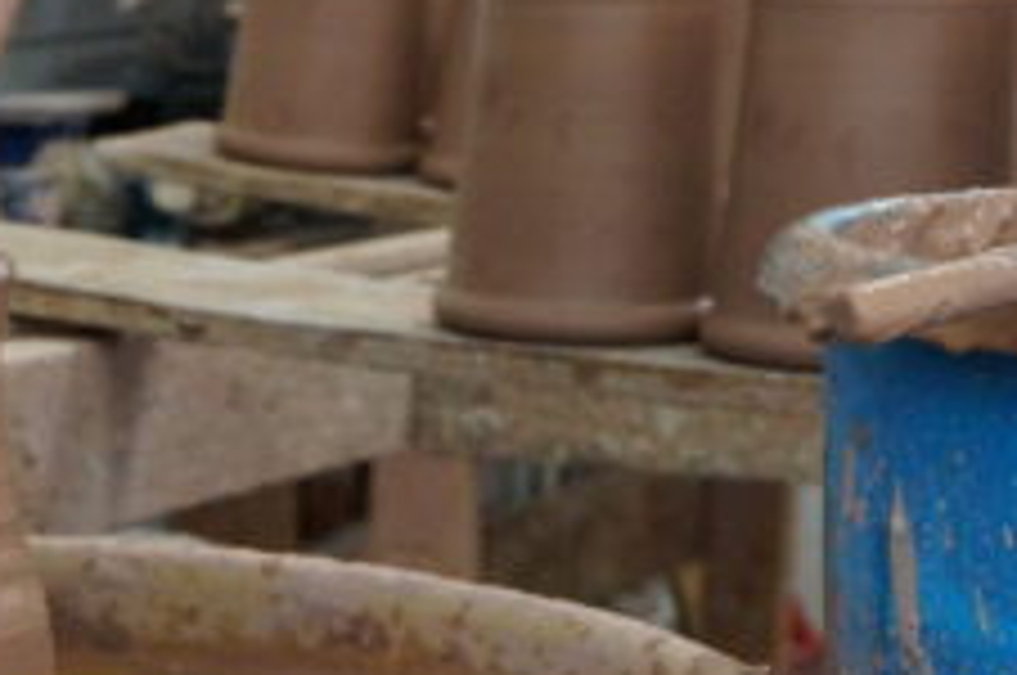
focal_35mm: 131
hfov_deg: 15.3
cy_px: 772
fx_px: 3705
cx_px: -81
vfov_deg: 10.3
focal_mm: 33
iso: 3200
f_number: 6.3
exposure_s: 1/160
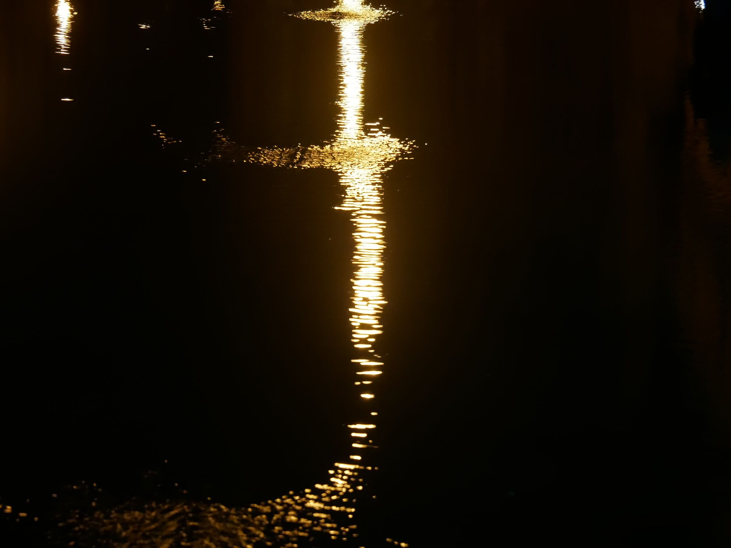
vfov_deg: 11.1
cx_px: 366
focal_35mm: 133
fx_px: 2809
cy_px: 274
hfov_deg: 14.8
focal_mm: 52
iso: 3200
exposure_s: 1/30
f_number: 5.5
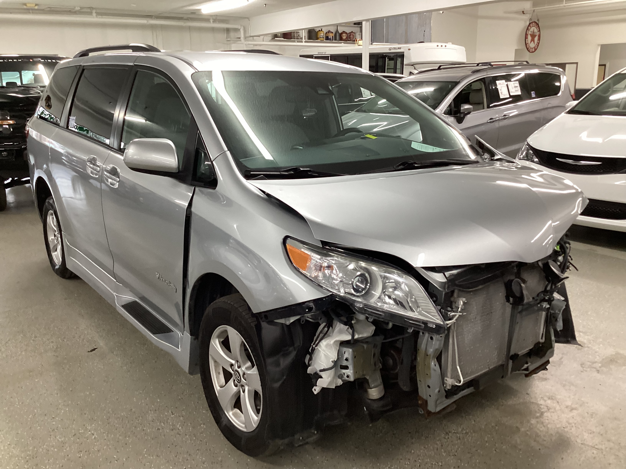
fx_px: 561
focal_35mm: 31
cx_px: 313
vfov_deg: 45.4
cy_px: 234
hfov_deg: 58.4
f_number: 2.4
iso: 200
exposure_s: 1/50
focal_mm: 3.3
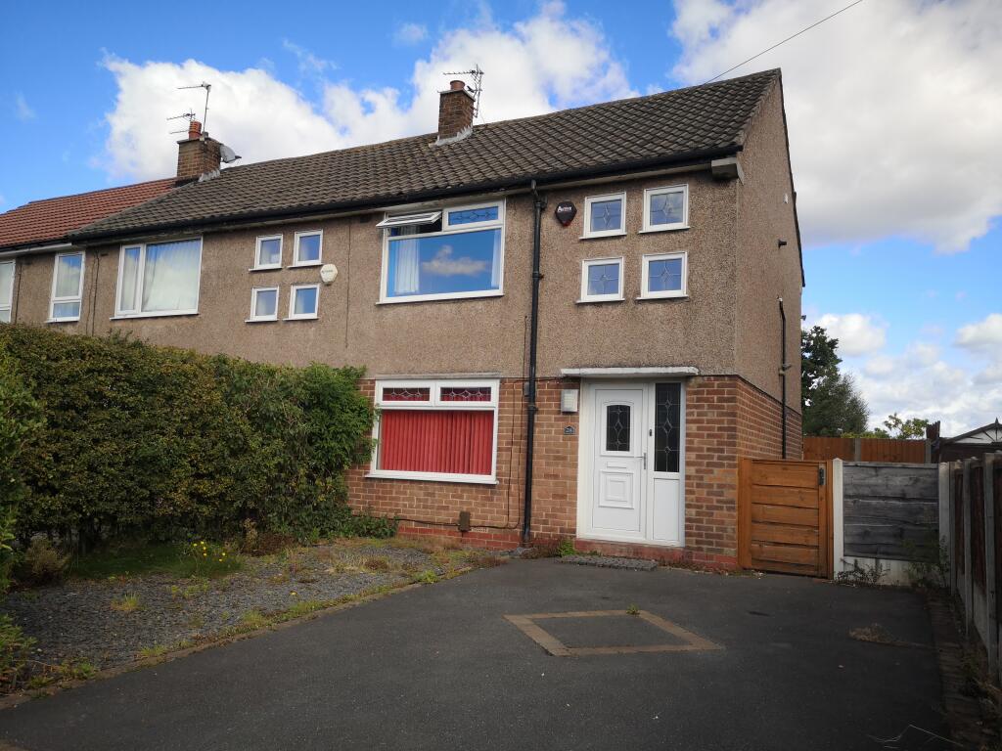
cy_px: 376
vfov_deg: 51.4
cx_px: 501
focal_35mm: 27
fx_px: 782
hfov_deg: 65.3
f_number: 1.8
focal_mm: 3.95
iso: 50
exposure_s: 1/1248
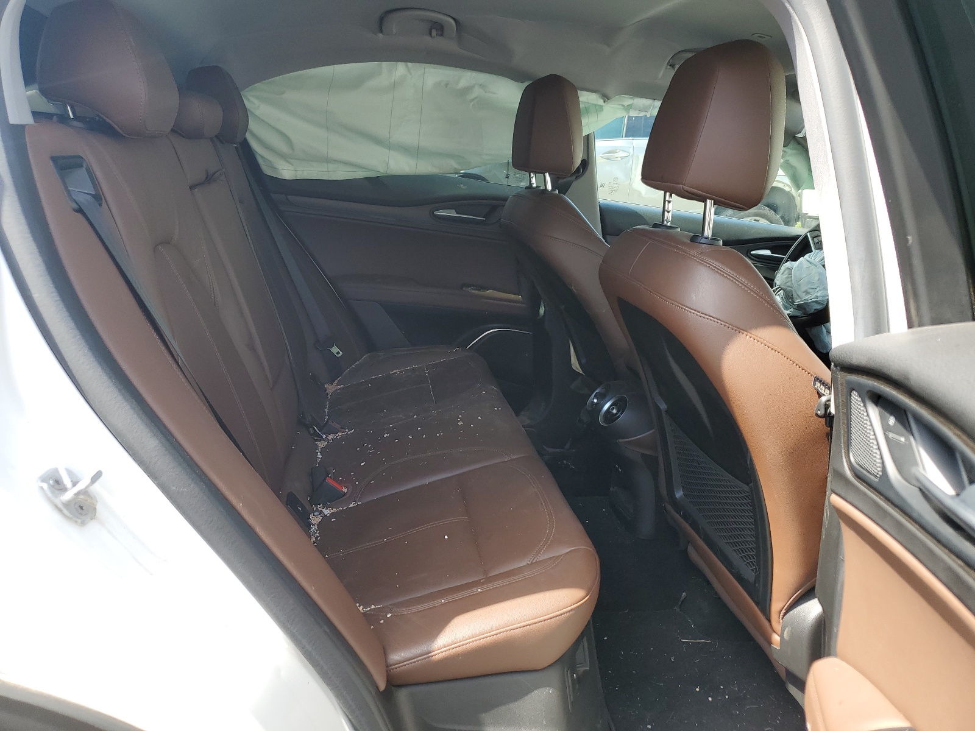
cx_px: 488
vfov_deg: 53.1
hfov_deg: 67.3
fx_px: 732
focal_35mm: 26
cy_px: 366
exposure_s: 1/435
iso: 50
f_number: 1.5
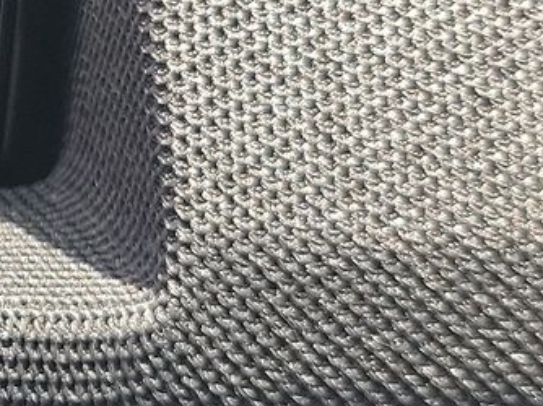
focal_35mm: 115
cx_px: -187
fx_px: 1803
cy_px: 93
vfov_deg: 12.8
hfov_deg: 16.1
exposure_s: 1/119
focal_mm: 6.7
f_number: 1.8
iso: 95
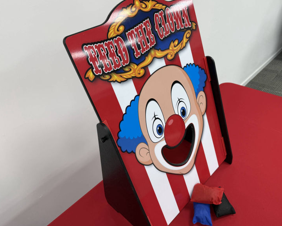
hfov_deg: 65.9
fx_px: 217
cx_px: 151
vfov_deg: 54.9
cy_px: 110
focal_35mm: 26
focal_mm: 6.76
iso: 100
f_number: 1.78
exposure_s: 1/100
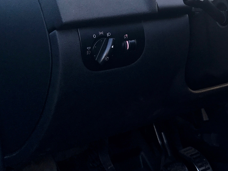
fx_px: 553
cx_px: 277
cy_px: 99
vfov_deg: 17.6
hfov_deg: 21.5
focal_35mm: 84
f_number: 2.2
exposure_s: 1/40
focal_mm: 4.15
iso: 32
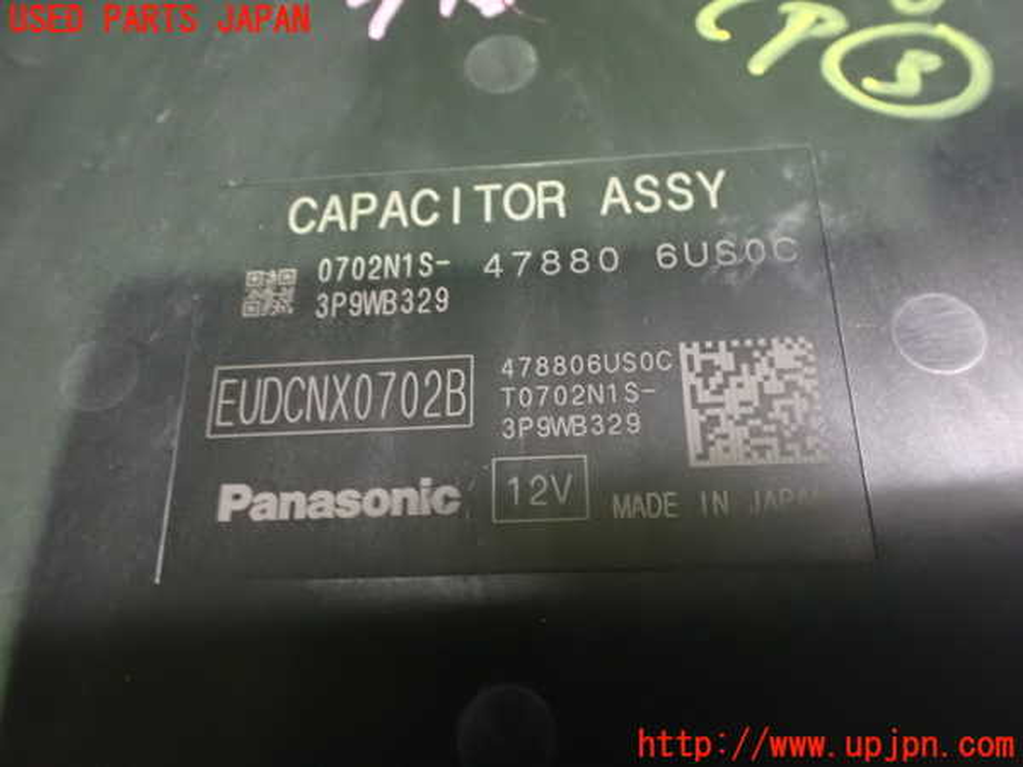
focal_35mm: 30
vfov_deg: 46.8
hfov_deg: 60.0
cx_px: 512
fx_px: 887
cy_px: 384
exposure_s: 1/20
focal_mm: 5.4
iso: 1600
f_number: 2.3
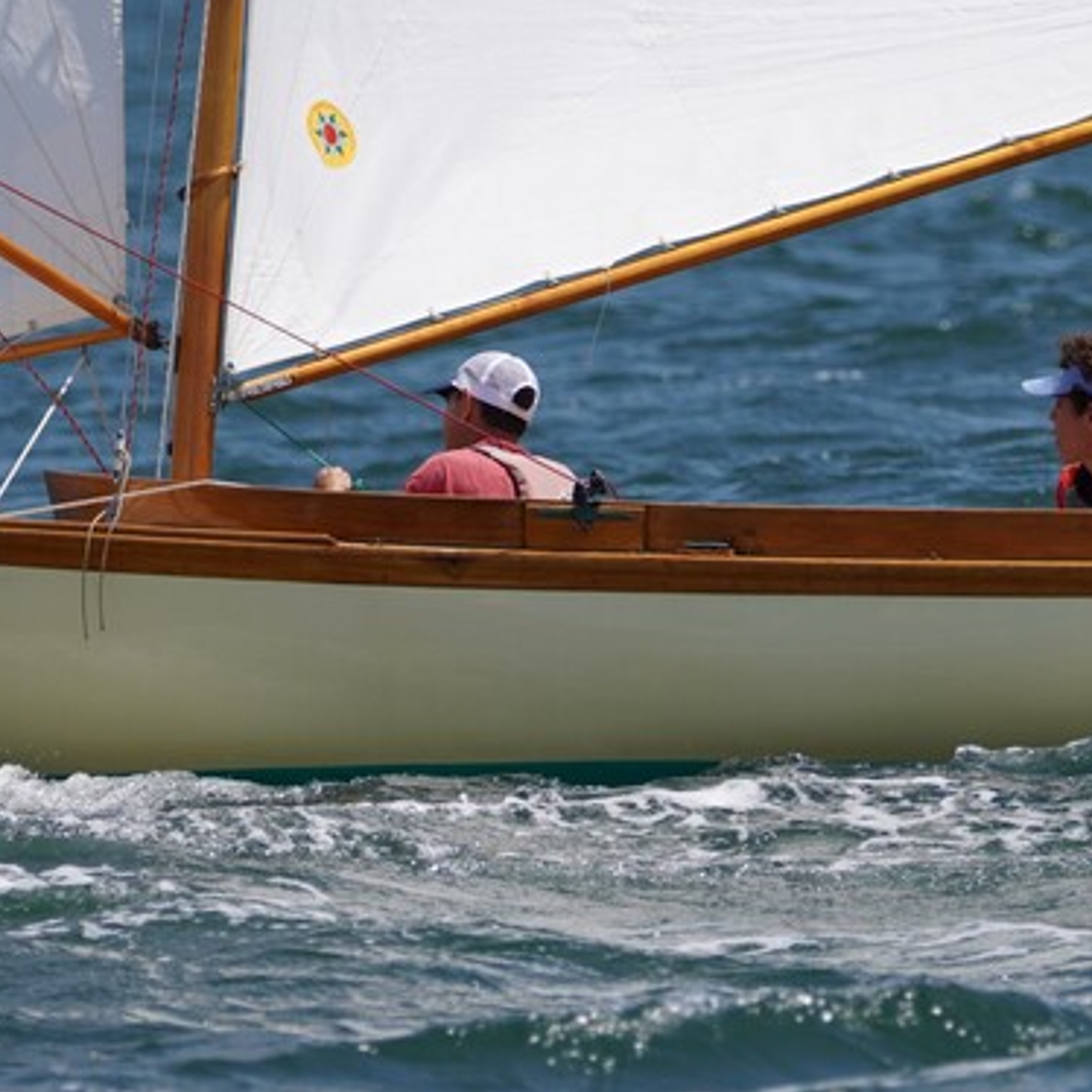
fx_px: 26765
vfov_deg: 2.3
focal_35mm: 750
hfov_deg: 2.3
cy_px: 334
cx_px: 733
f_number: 5.6
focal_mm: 275
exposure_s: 1/1250
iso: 160
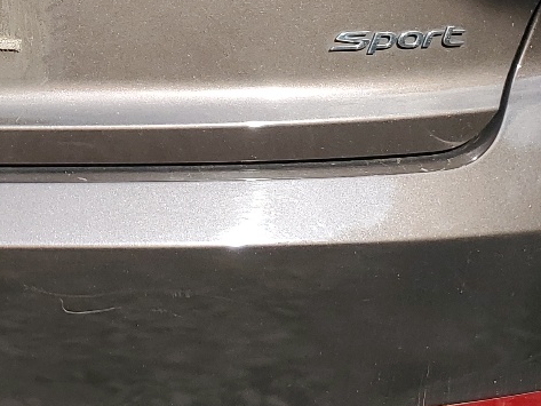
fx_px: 1376
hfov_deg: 21.1
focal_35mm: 88
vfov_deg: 16.7
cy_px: 77
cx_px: -54
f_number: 1.5
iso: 50
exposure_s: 1/2000
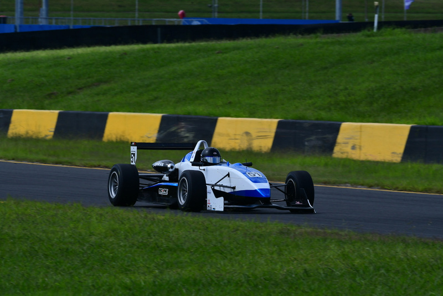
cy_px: 148
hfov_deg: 5.1
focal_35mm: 405
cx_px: 222
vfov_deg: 3.4
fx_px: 4985
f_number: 11
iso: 400
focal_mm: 270
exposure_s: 1/640
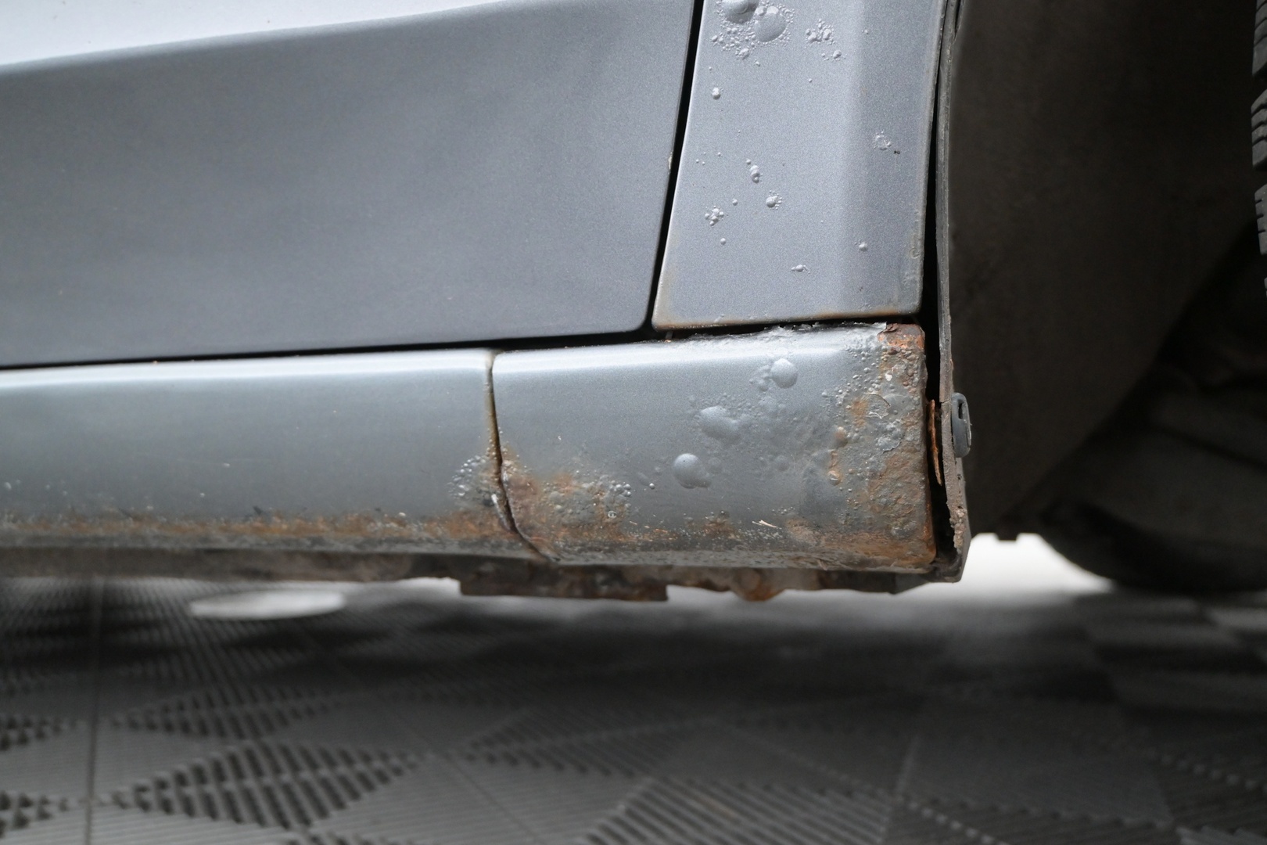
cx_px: 634
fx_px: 1082
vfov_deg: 42.6
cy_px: 422
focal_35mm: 31
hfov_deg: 60.7
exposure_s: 1/30
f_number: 3.8
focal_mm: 20.5
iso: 2500
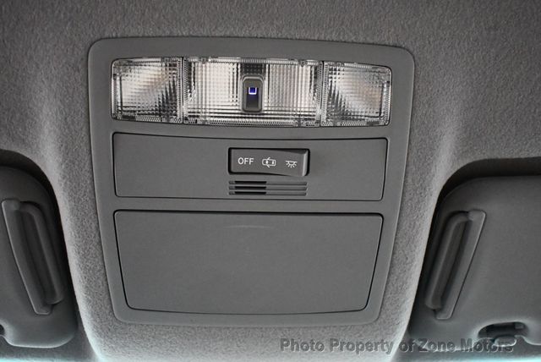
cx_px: 270
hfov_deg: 53.1
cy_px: 181
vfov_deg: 36.9
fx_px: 541
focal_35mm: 36
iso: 5000
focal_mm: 18
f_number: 3.5
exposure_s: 1/60
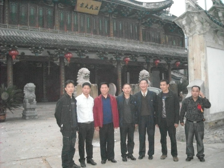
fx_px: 226
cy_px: 84
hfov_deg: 52.6
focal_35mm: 35
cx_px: 112
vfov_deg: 40.7
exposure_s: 1/60
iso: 1131
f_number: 2.8
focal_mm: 5.7
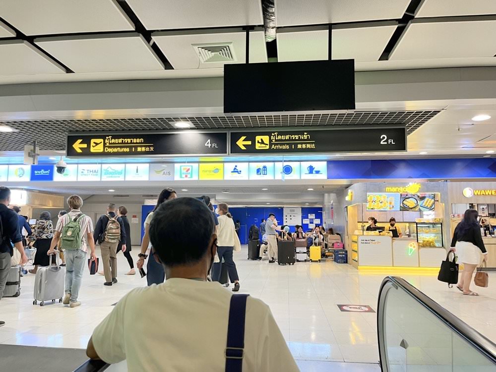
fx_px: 373
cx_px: 248
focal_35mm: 26
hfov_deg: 67.3
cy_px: 186
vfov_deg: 53.1
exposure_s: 1/50
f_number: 1.6
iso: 100
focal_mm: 5.1
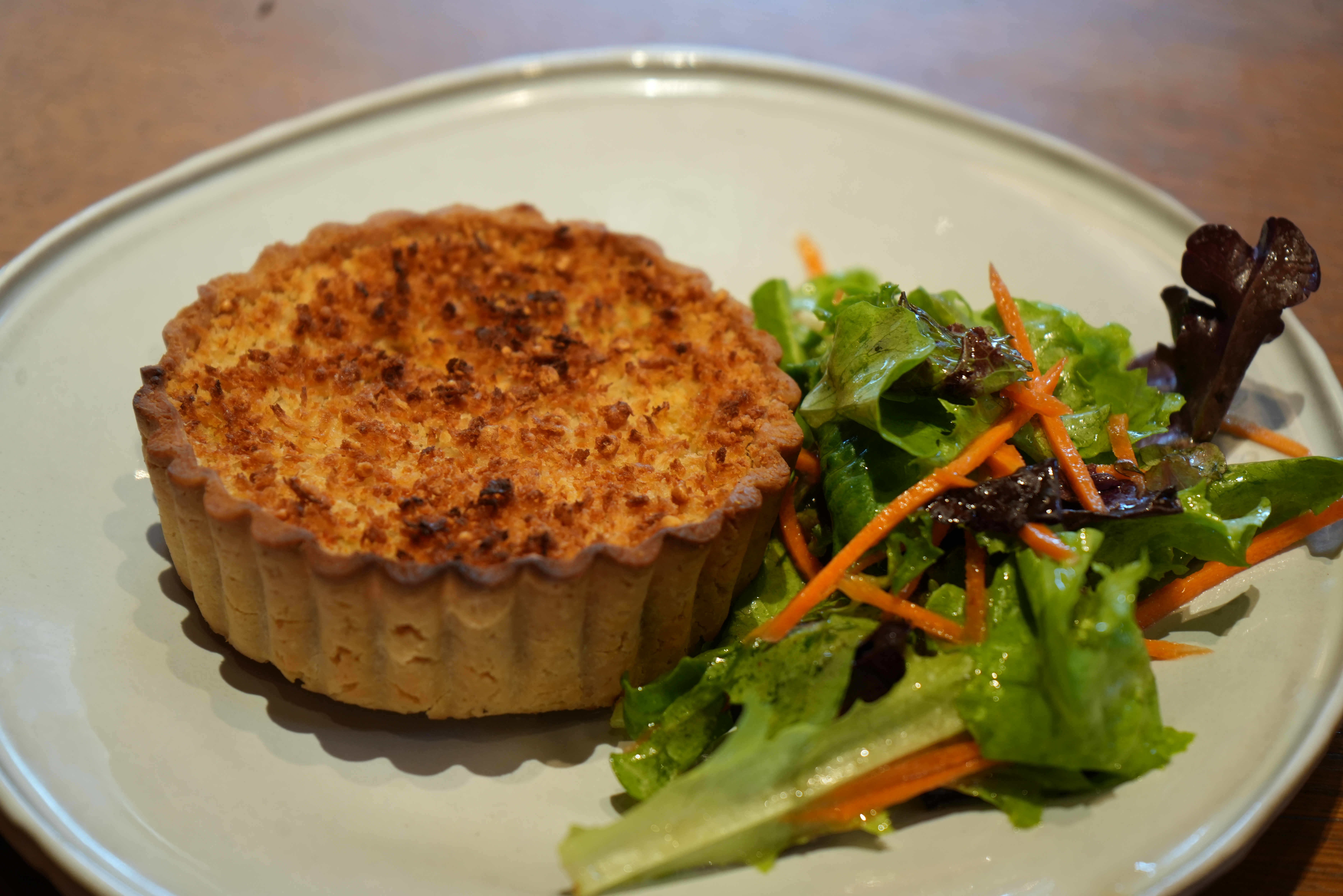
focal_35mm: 70
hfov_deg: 28.8
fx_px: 2611
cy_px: 448
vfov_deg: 19.5
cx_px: 672
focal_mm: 70
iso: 800
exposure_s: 1/80
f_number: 5.6
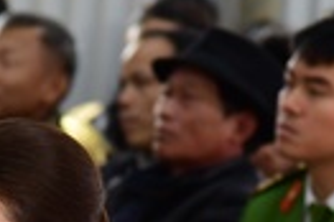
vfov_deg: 2.3
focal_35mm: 597
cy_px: 230
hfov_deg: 3.5
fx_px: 5532
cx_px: 8
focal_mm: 120
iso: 1250
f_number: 4
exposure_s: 1/80
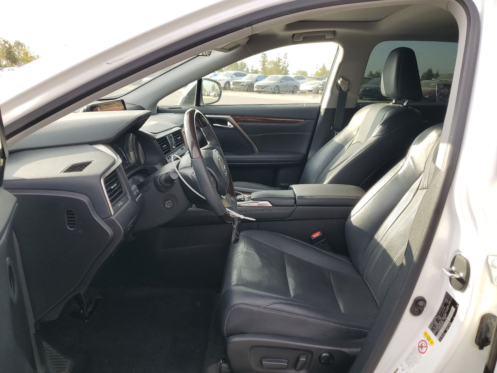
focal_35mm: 26
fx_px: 373
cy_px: 186
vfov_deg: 53.1
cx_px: 248
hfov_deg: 67.3
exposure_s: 1/500
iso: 50
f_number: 1.5
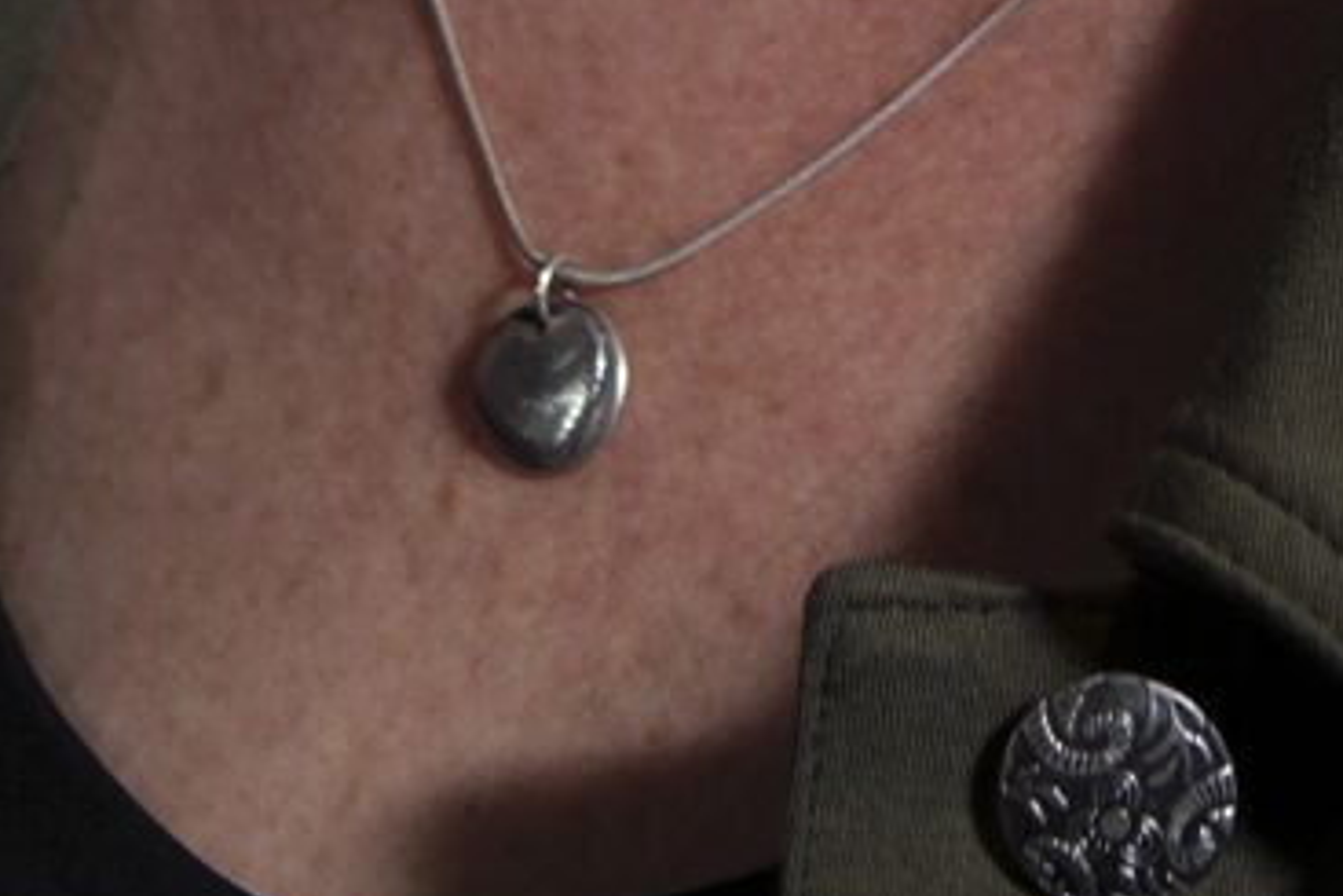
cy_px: -1541
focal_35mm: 314
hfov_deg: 6.6
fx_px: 11718
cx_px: 875
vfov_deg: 4.3
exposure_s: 1/100
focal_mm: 45
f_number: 3.5
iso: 320
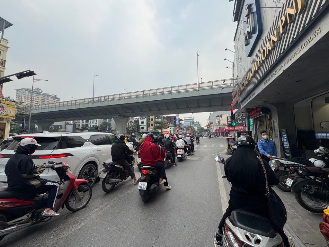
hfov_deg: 102.1
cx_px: 164
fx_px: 133
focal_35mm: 14
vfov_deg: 85.7
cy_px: 124
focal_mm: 2.22
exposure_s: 1/591
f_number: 2.2
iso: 40
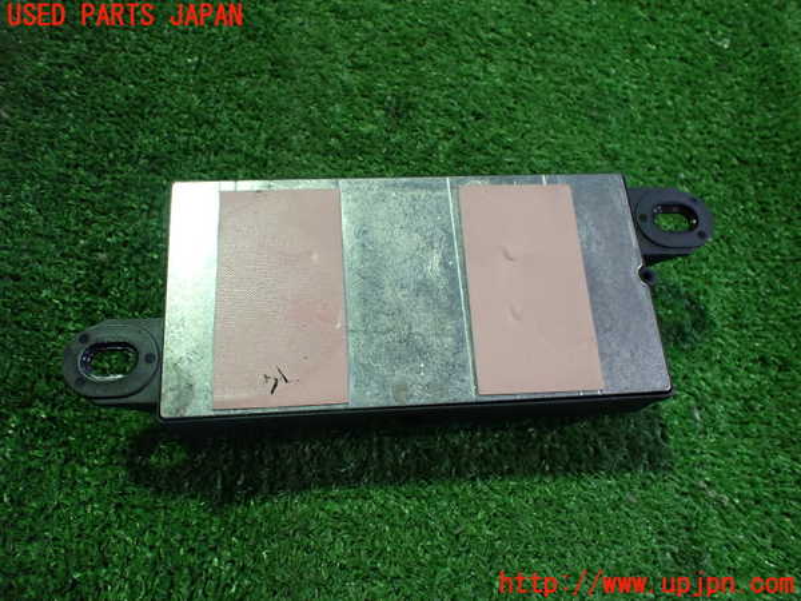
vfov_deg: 46.8
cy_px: 300
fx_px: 694
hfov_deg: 60.0
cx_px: 400
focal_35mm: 30
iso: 800
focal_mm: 5.4
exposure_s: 1/100
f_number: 2.3
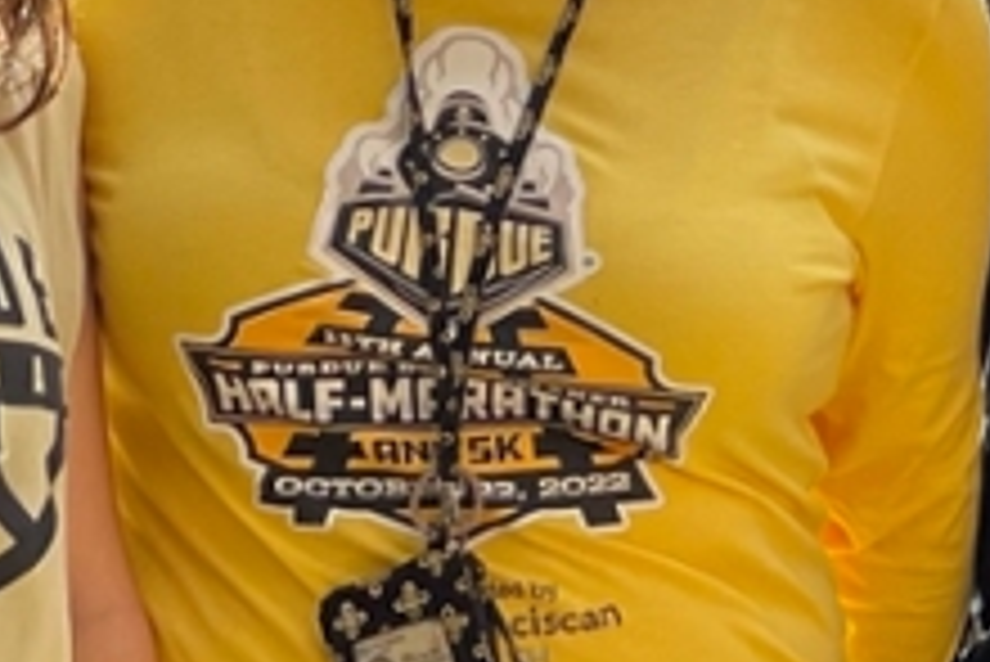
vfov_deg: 4.6
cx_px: 1692
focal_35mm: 302
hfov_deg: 6.7
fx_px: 8310
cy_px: 95
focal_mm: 7.5
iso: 25
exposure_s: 1/121
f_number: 2.2
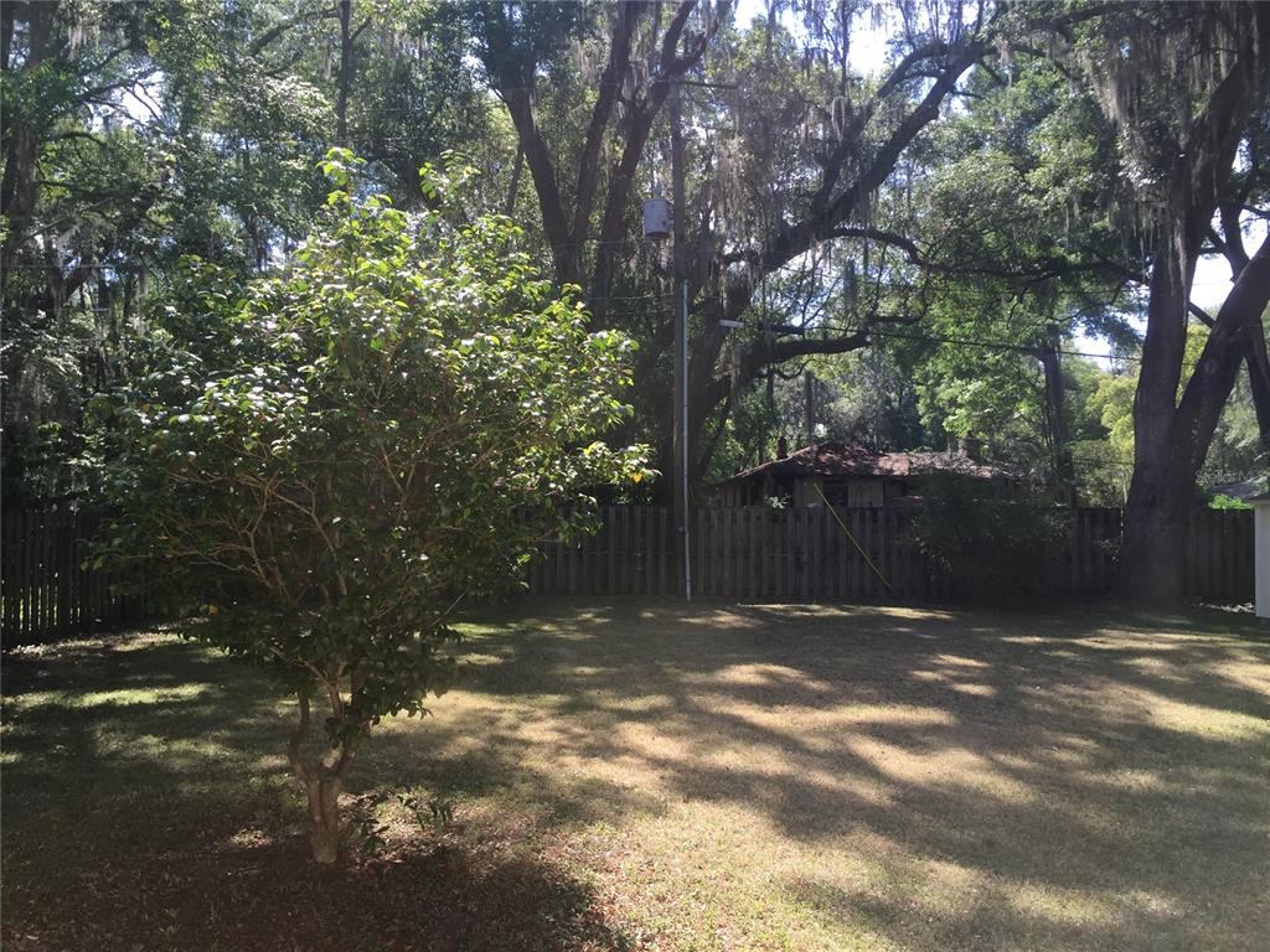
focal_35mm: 29
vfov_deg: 48.2
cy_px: 476
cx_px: 635
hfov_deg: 61.7
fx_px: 1064
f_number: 2.2
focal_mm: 4.15
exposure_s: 1/276
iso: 32
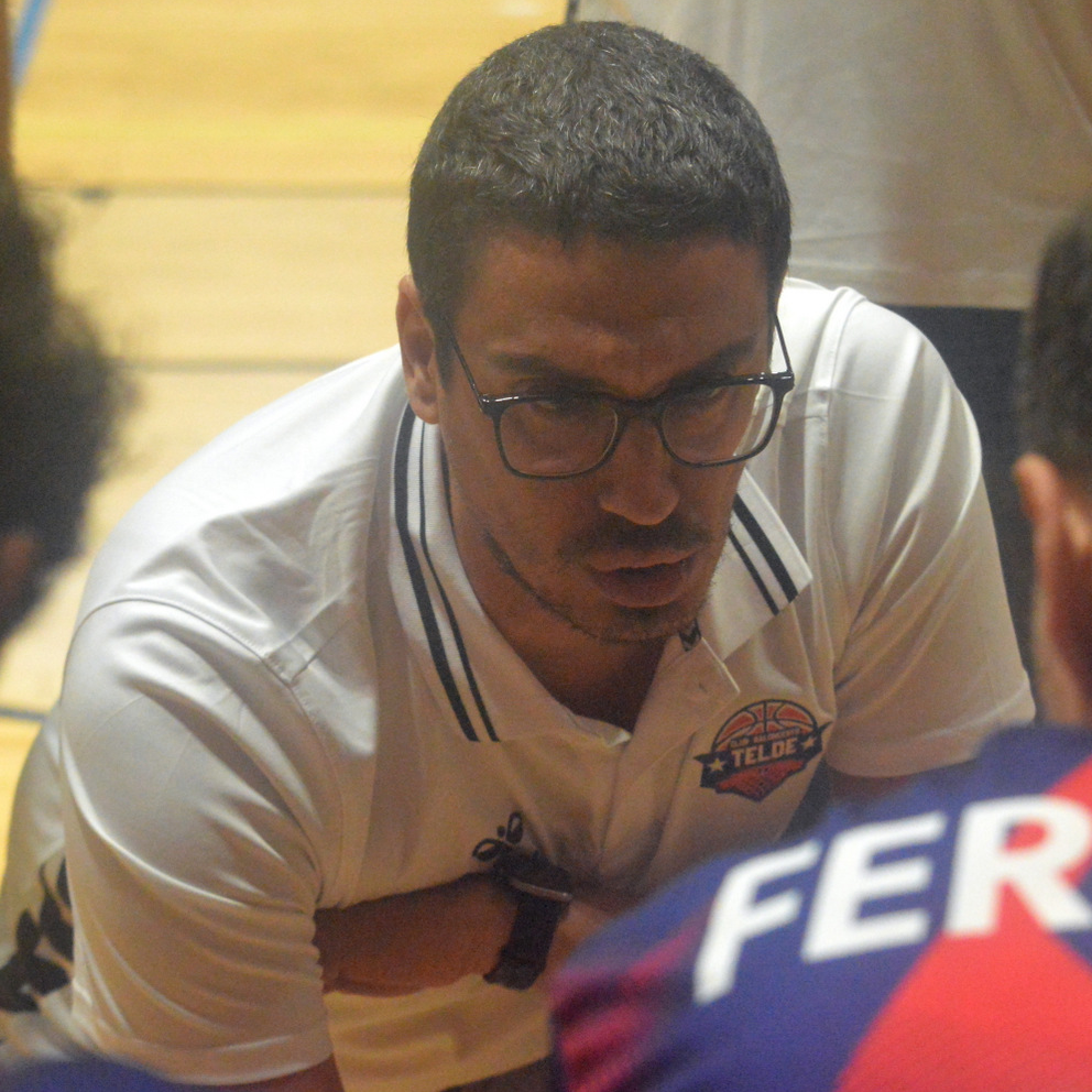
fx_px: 4675
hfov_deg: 13.3
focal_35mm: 131
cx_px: 544
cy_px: 544
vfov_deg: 13.3
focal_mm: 68
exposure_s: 1/500
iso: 6400
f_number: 7.1
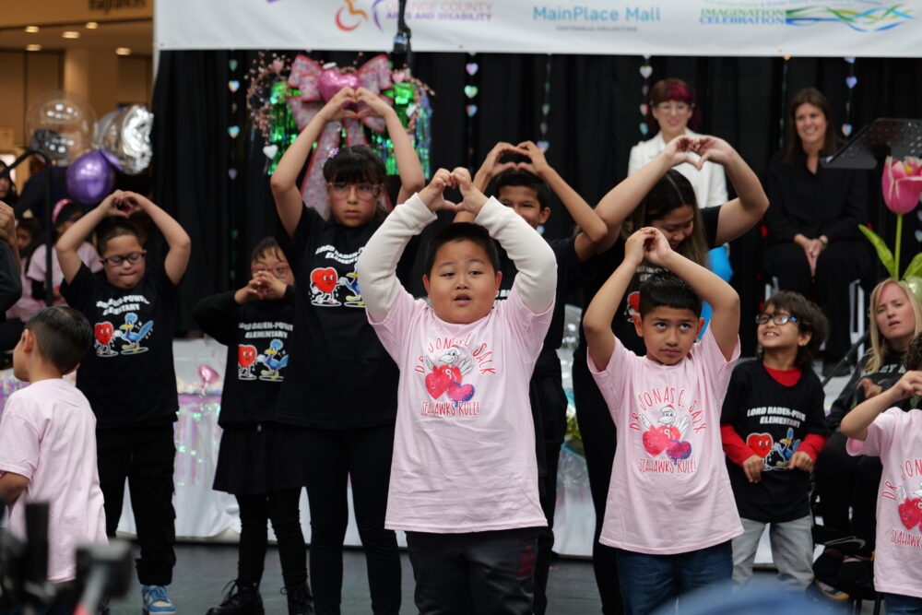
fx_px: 2331
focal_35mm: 91
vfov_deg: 15.0
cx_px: 461
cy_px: 308
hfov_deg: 22.4
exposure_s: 1/100
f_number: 4
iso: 400
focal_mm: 91
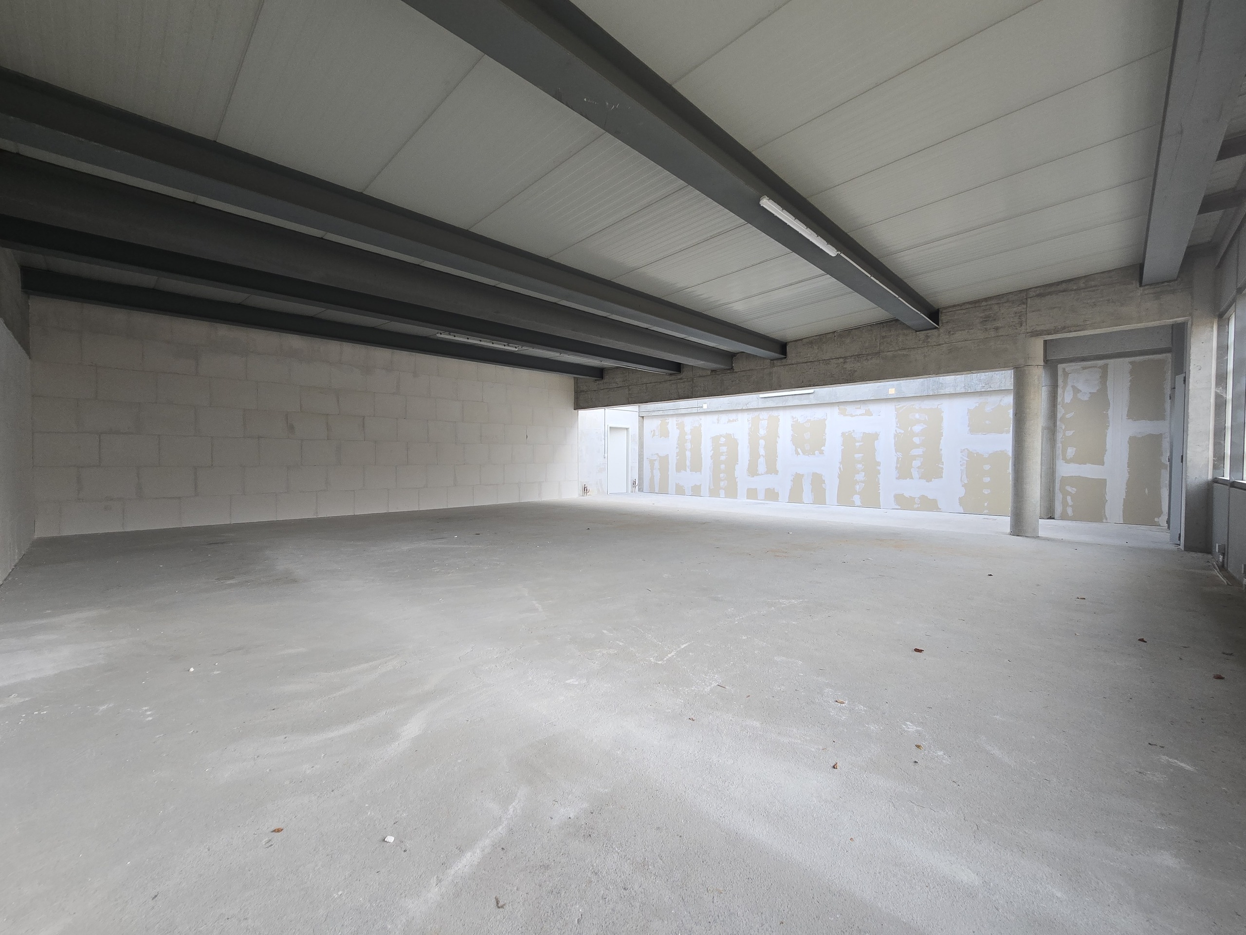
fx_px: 468
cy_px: 468
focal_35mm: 13
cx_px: 623
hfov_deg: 106.2
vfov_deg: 89.9
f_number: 2.2
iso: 80
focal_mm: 2.2
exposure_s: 1/50
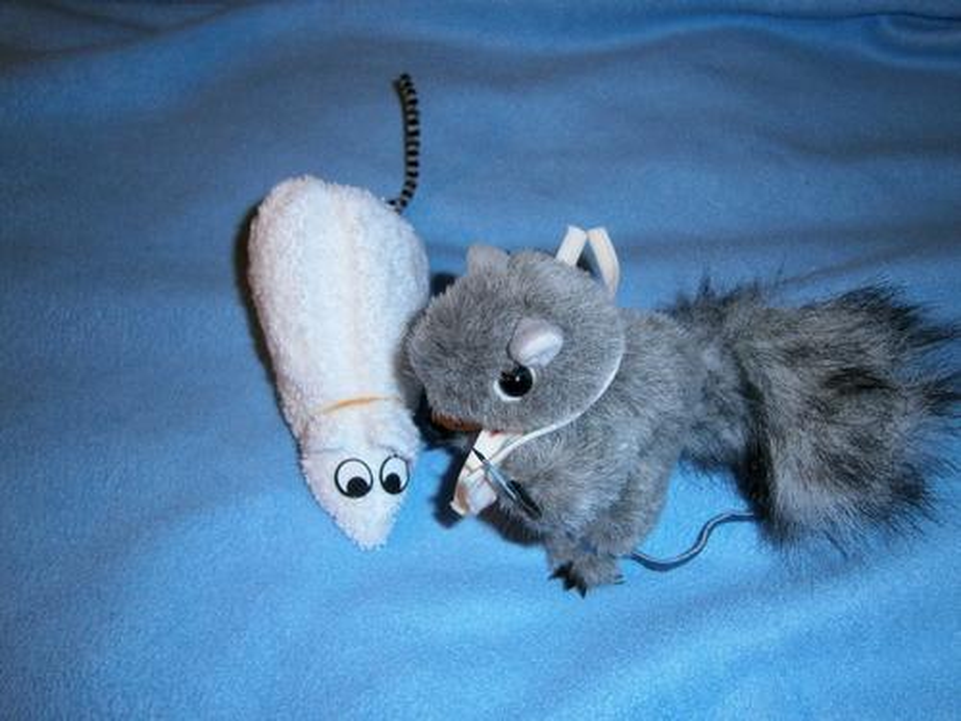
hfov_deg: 67.3
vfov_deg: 53.1
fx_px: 722
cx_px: 480
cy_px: 360
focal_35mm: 26
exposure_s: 1/30
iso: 125
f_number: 2.8
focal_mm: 4.7
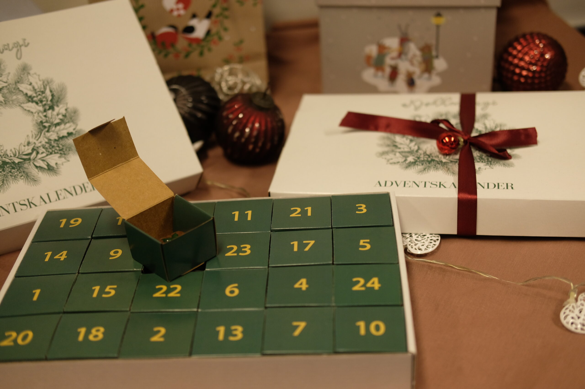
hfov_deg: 37.5
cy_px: 194
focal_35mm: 53
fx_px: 860
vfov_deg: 25.5
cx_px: 292
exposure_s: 1/320
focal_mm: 35
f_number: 2
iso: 640
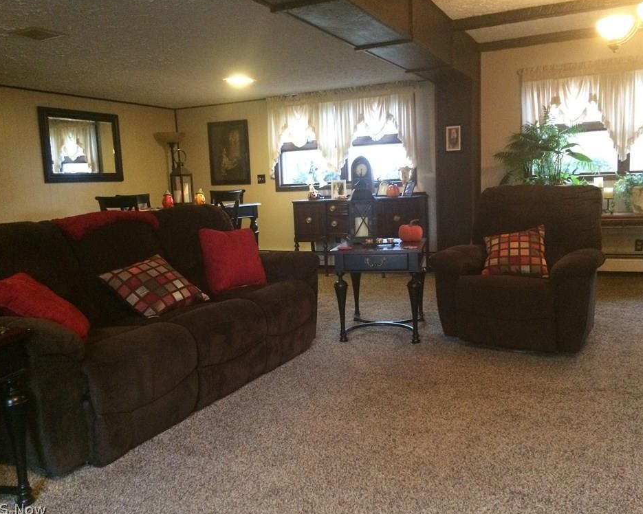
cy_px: 257
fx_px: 590
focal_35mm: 31
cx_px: 327
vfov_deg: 47.1
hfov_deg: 57.2
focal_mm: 4.15
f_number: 2.2
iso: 400
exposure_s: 1/15
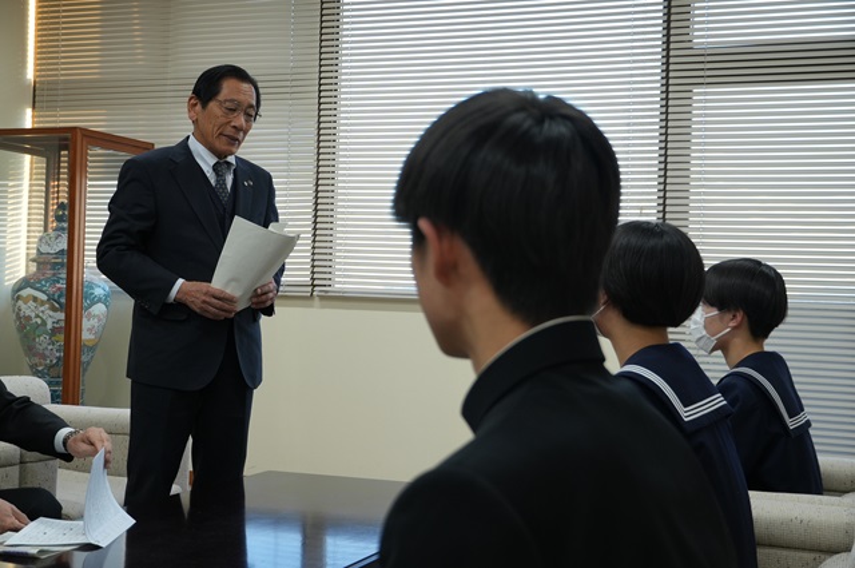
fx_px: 1210
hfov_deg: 38.9
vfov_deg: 26.4
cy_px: 284
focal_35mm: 51
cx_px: 428
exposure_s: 1/60
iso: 400
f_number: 4.5
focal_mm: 34
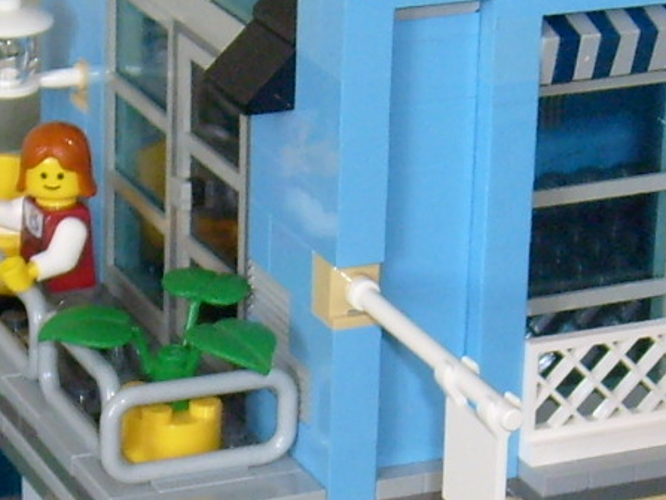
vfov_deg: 9.3
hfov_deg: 12.3
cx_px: 201
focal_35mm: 160
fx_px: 3078
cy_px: 384
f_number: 2.8
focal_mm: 5.8
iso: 100
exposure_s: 1/45
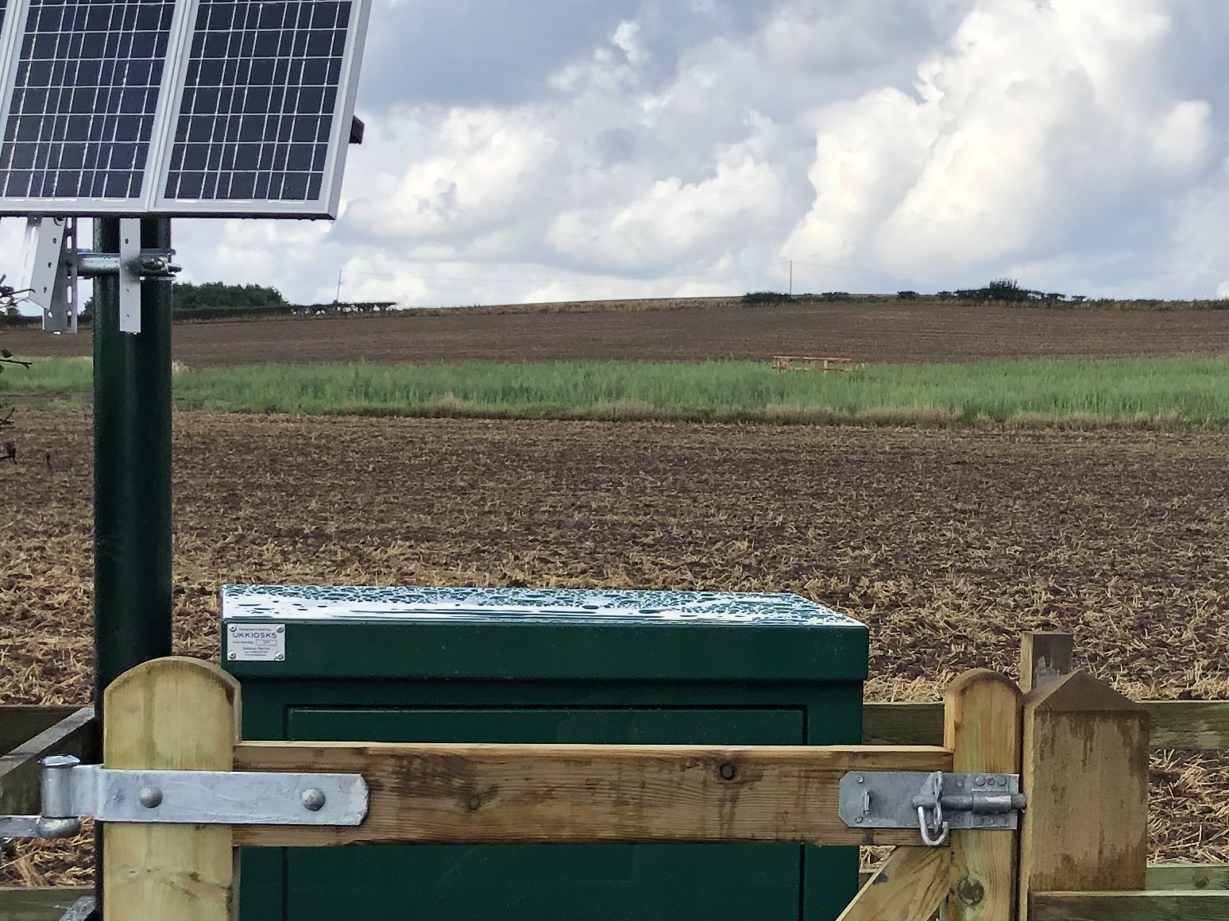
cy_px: 715
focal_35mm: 73
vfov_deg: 20.0
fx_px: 2592
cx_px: 1015
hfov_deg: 26.1
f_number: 1.8
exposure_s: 1/1333
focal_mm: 3.99
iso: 20
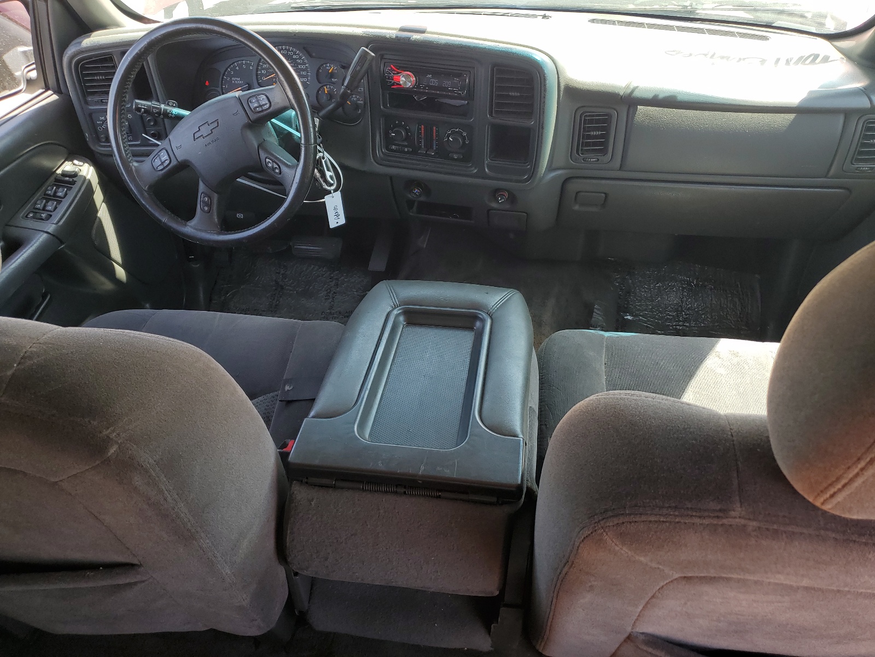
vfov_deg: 53.1
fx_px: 657
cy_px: 328
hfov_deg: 67.3
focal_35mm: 26
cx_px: 438
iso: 50
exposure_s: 1/185
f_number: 1.5
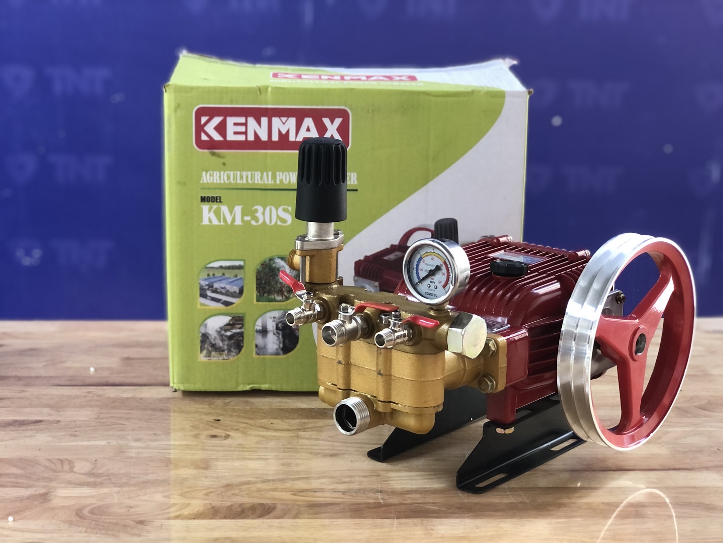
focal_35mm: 57
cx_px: 362
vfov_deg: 25.7
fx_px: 1191
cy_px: 272
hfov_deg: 33.8
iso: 64
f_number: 2.8
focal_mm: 6.6
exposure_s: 1/30
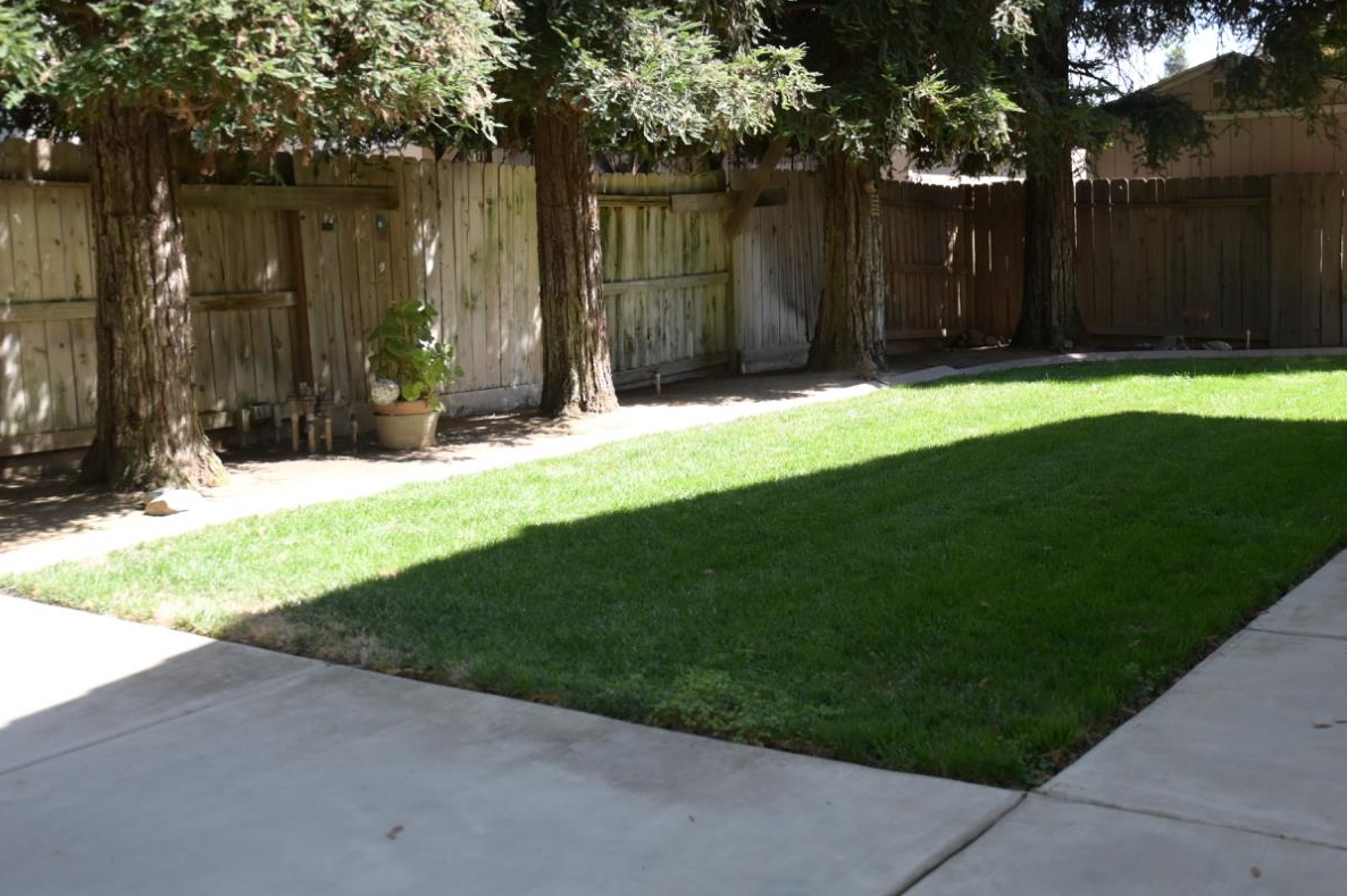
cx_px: 785
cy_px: 366
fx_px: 1631
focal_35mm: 44
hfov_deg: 44.7
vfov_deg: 30.6
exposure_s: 1/8000
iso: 2000
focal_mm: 34.5
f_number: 2.8
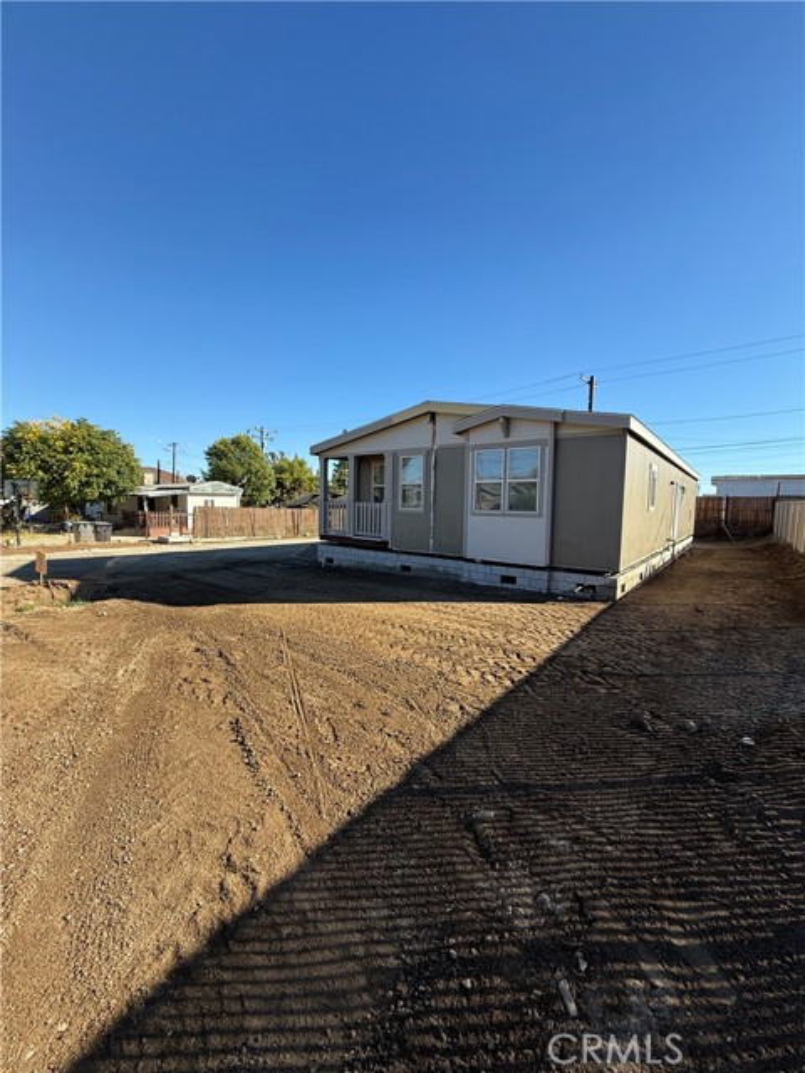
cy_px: 536
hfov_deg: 85.7
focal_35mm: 14
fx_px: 434
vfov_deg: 102.1
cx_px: 402
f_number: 2.2
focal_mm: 2.22
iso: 50
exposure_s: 1/888
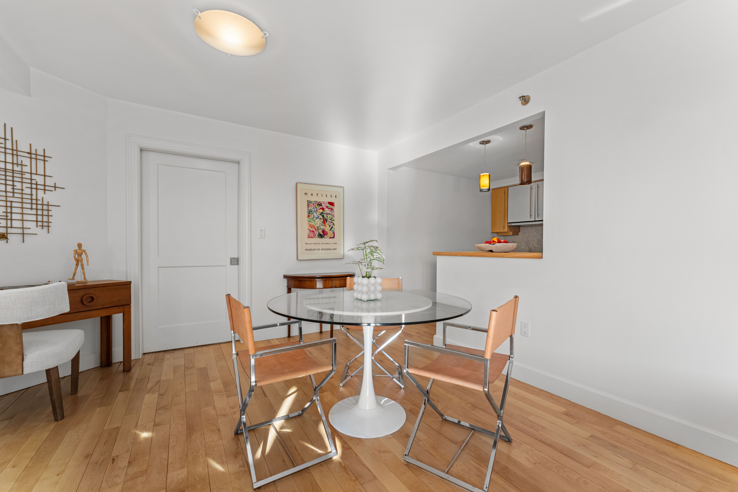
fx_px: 305
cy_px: 246
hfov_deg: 100.8
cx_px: 369
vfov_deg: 77.7
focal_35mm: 15
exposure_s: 1/25
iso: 1600
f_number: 11
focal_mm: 14.9
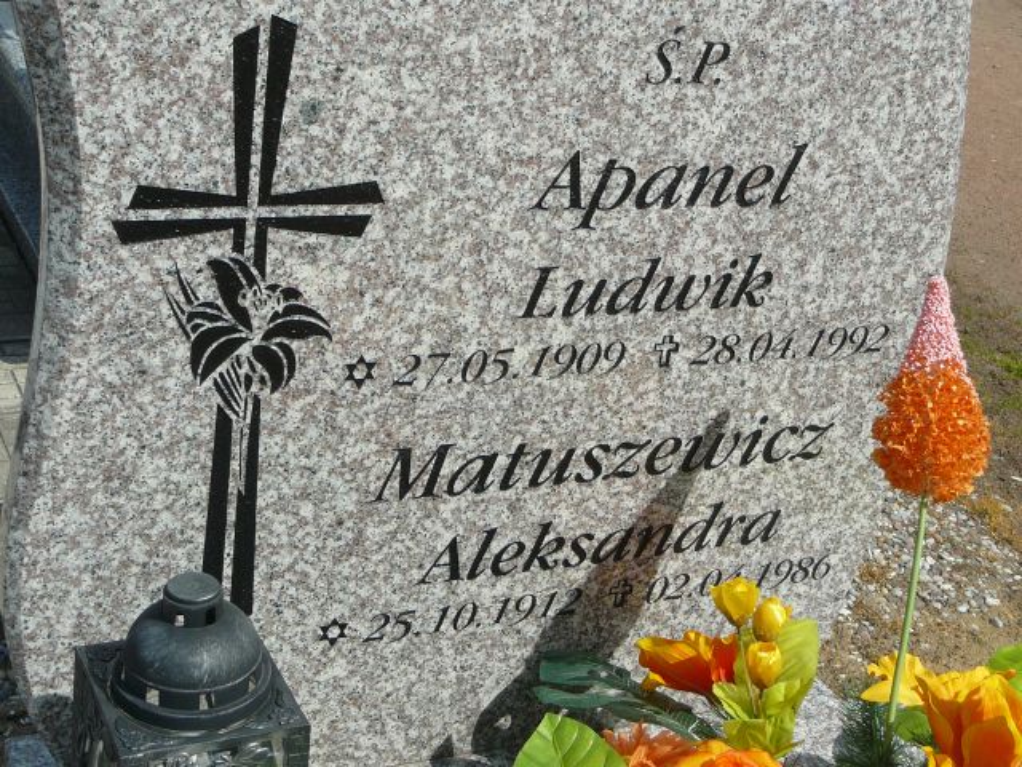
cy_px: 384
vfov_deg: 26.6
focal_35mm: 55
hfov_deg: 34.9
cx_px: 511
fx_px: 1624
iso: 80
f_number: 5.6
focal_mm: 8.2
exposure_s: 1/500
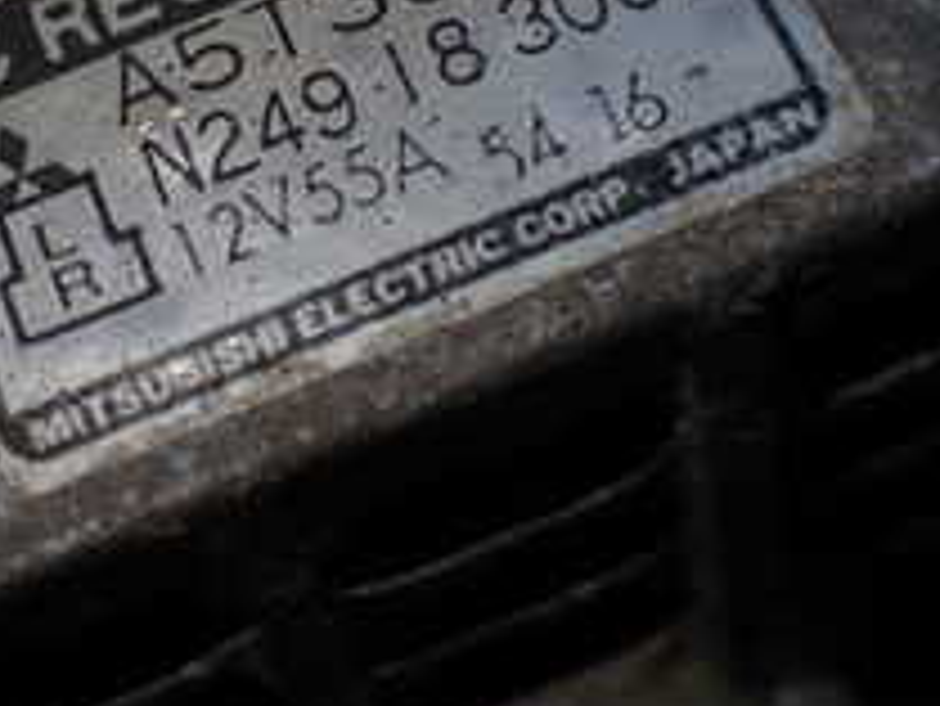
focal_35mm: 86
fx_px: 2337
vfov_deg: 17.1
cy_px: 162
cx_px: 243
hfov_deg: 22.5
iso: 100
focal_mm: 5.4
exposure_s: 1/125
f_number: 2.3
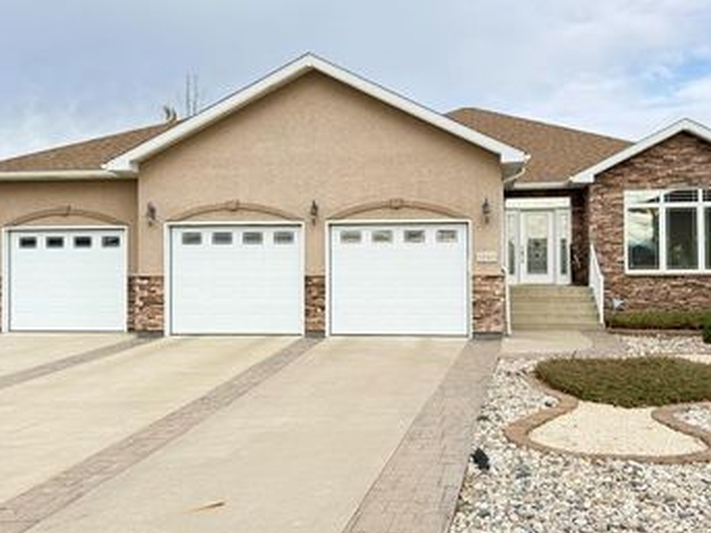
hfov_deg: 52.6
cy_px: 256
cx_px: 369
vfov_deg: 40.7
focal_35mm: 35
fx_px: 719
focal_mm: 6.76
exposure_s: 1/1689
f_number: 1.78
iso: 80
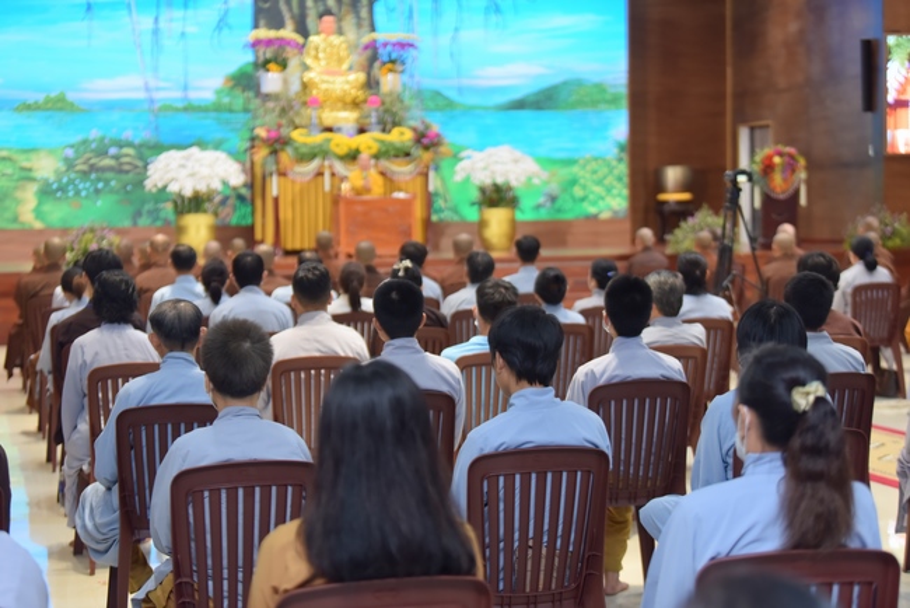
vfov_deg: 18.2
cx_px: 455
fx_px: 1897
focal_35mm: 75
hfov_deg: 27.0
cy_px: 304
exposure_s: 1/125
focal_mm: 75
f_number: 3.2
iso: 800
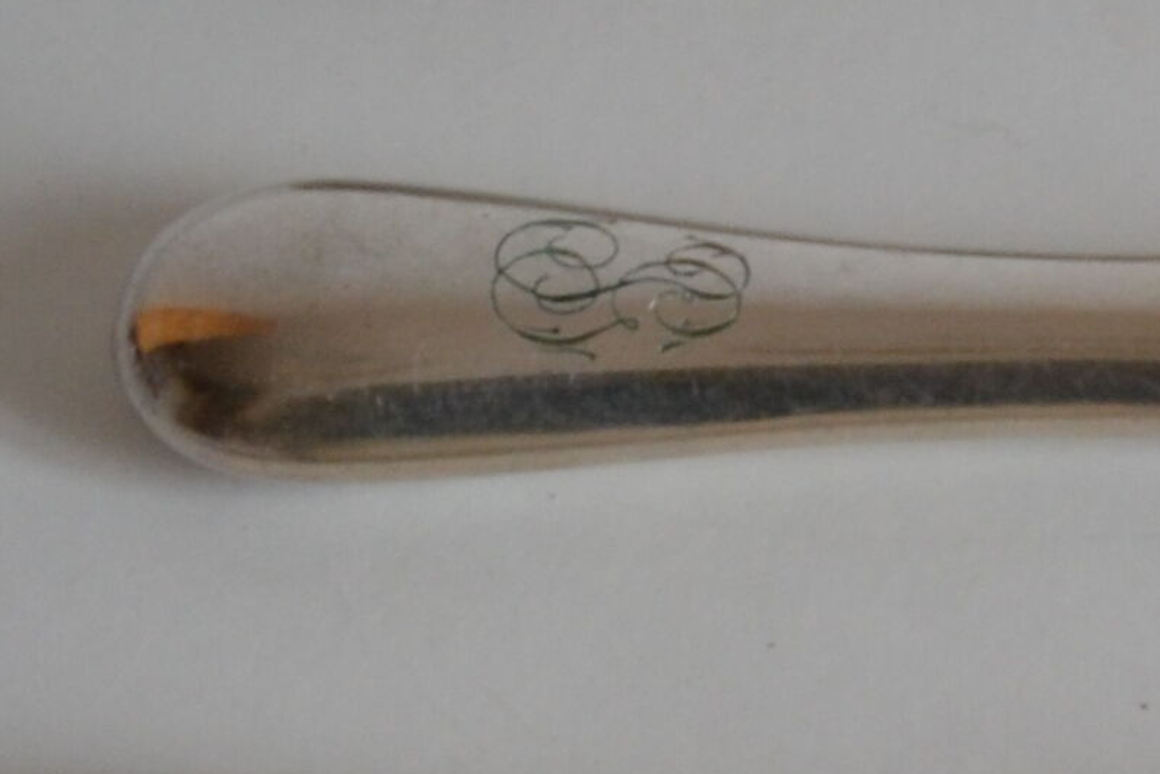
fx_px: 8991
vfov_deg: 4.9
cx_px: 2431
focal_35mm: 279
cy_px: 1367
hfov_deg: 7.1
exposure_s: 1/40
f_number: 4.8
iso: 400
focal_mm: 32
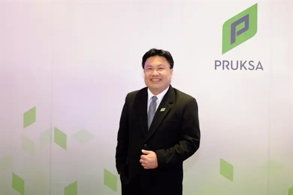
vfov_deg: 42.3
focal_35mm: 31
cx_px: 146
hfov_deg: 60.3
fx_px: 252
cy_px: 98
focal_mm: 20.5
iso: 2500
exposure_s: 1/25
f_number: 4
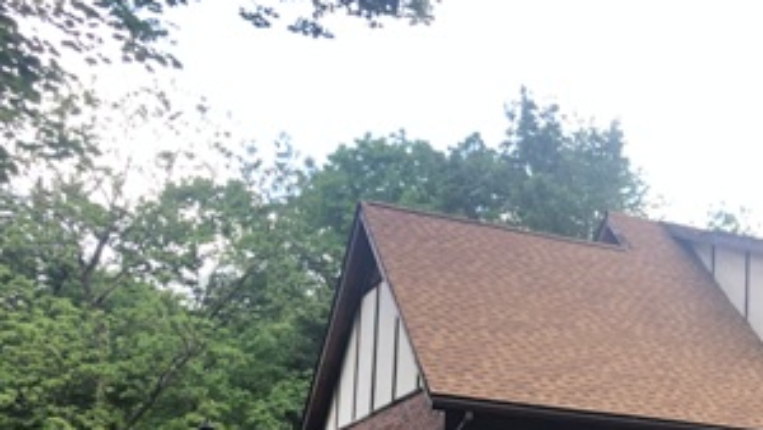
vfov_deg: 17.6
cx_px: 773
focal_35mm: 65
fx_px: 1316
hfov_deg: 30.0
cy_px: 527
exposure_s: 1/143
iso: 20
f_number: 1.8
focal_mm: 3.99
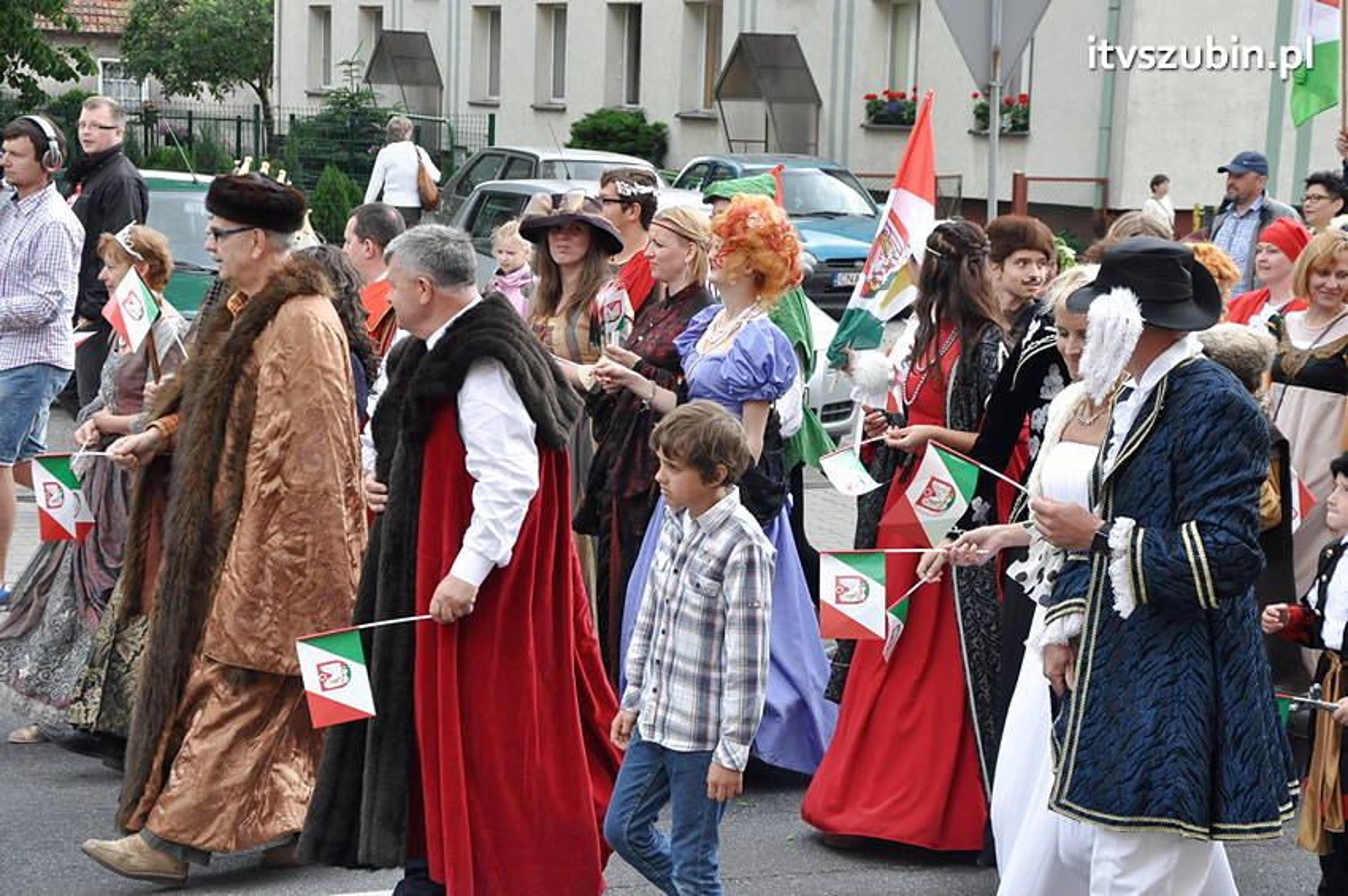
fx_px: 3254
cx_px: 674
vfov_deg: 15.7
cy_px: 448
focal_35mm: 87
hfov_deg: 23.4
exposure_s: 1/800
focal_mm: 58
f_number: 7.1
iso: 1250
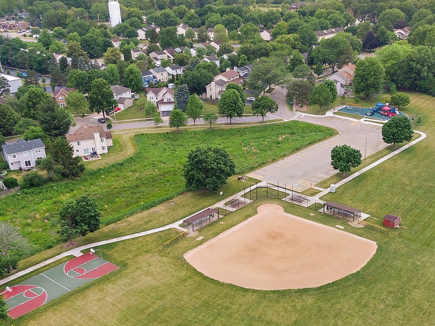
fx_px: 502
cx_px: 277
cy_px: 231
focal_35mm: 40
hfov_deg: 46.3
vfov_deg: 35.4
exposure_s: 1/200
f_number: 2.8
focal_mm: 4.39
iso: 100
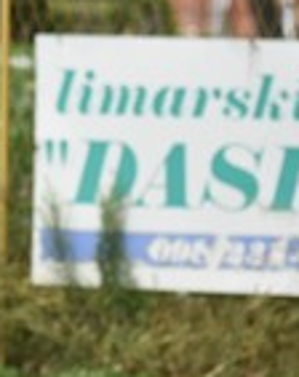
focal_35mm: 657
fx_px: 7299
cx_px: -264
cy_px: 239
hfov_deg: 2.3
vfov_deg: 3.0
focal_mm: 120
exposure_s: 1/1250
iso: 200
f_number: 4
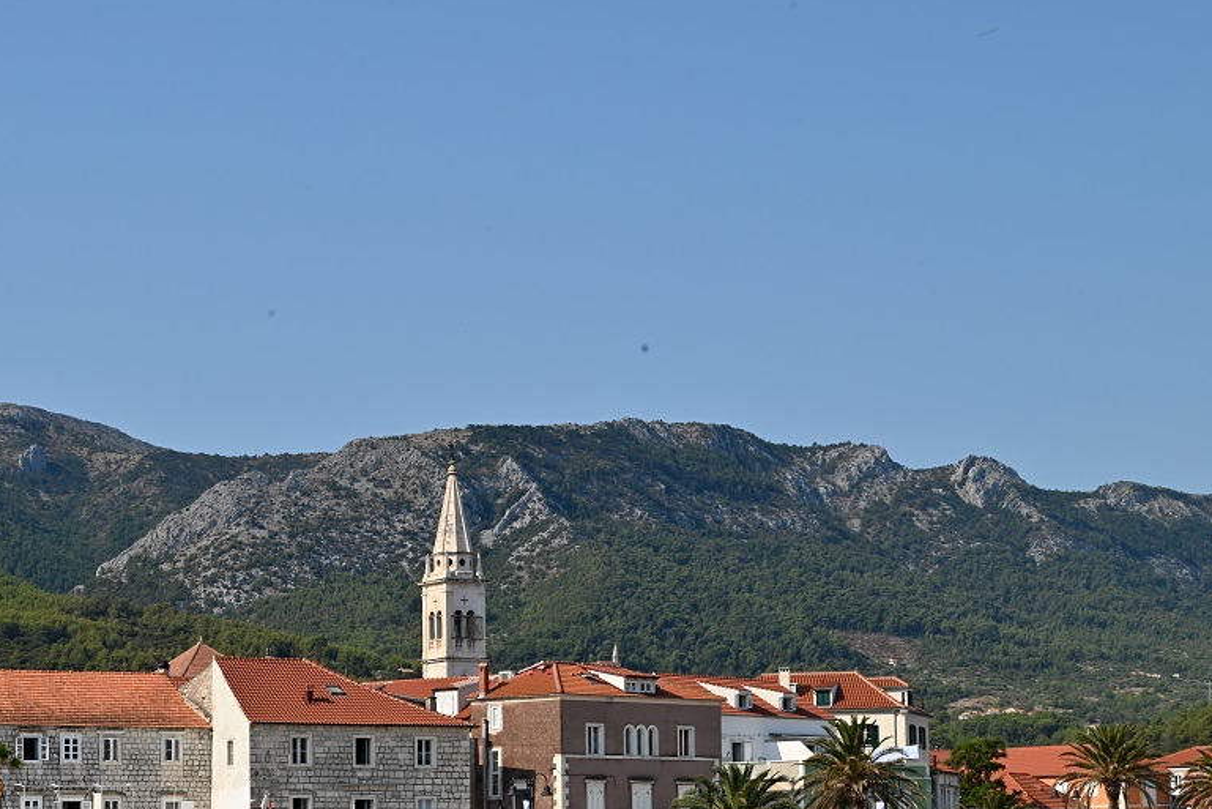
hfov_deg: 22.4
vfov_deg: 15.0
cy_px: 518
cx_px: 501
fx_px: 3064
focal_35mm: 91
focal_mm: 70
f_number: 16
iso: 100
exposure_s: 1/125
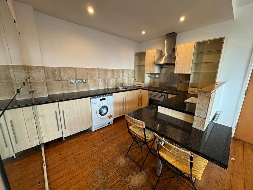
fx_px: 102
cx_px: 126
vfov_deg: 85.7
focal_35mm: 14
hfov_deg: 102.1
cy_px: 95
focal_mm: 2.22
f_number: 2.2
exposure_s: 1/50
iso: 250
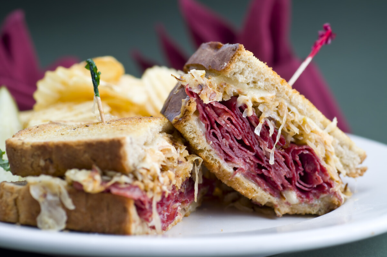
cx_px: 194
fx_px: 966
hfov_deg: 22.6
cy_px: 128
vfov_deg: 15.2
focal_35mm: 90
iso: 200
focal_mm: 60
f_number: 5
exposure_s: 1/160
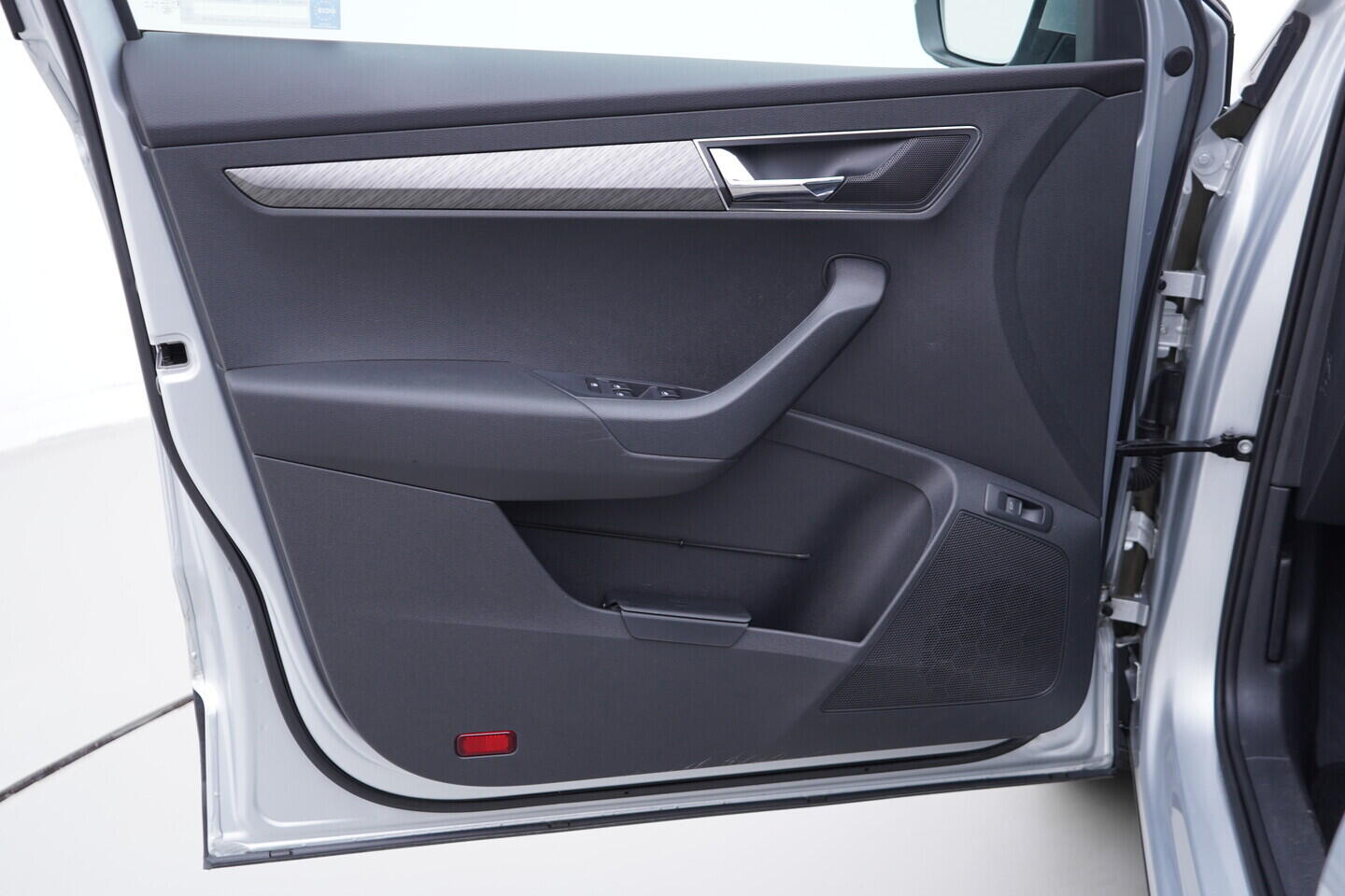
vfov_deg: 36.9
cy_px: 448
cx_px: 672
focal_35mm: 36
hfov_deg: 53.1
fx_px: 1345
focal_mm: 24
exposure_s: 1/40
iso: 125
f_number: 2.8
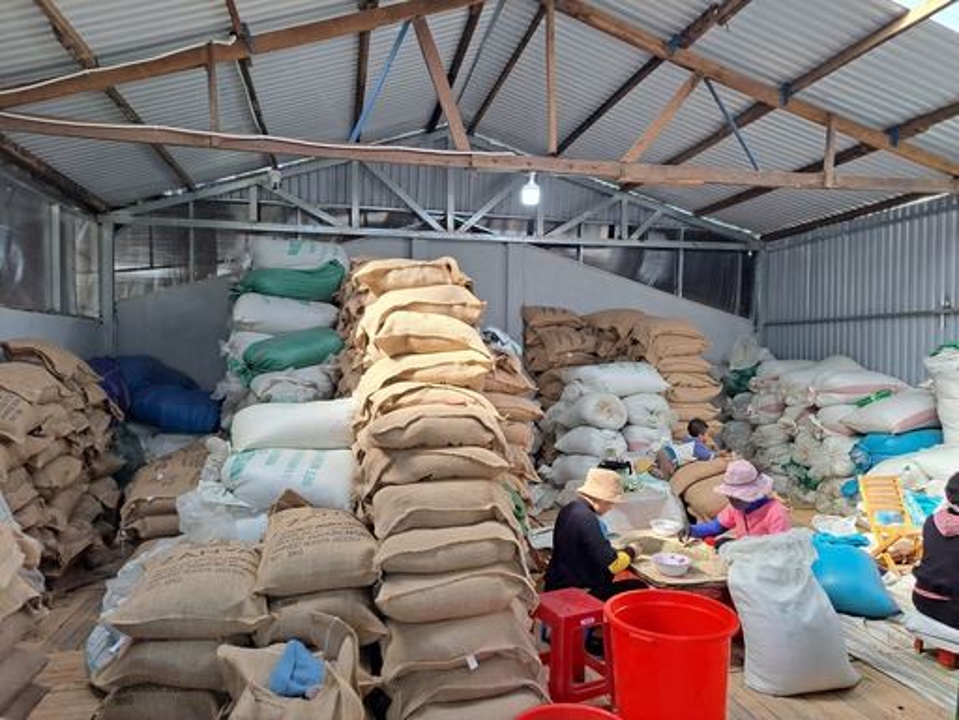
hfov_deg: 71.6
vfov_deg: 56.8
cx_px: 480
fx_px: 665
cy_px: 360
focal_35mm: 24
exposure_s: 1/100
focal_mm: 5.23
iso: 50
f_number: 1.8
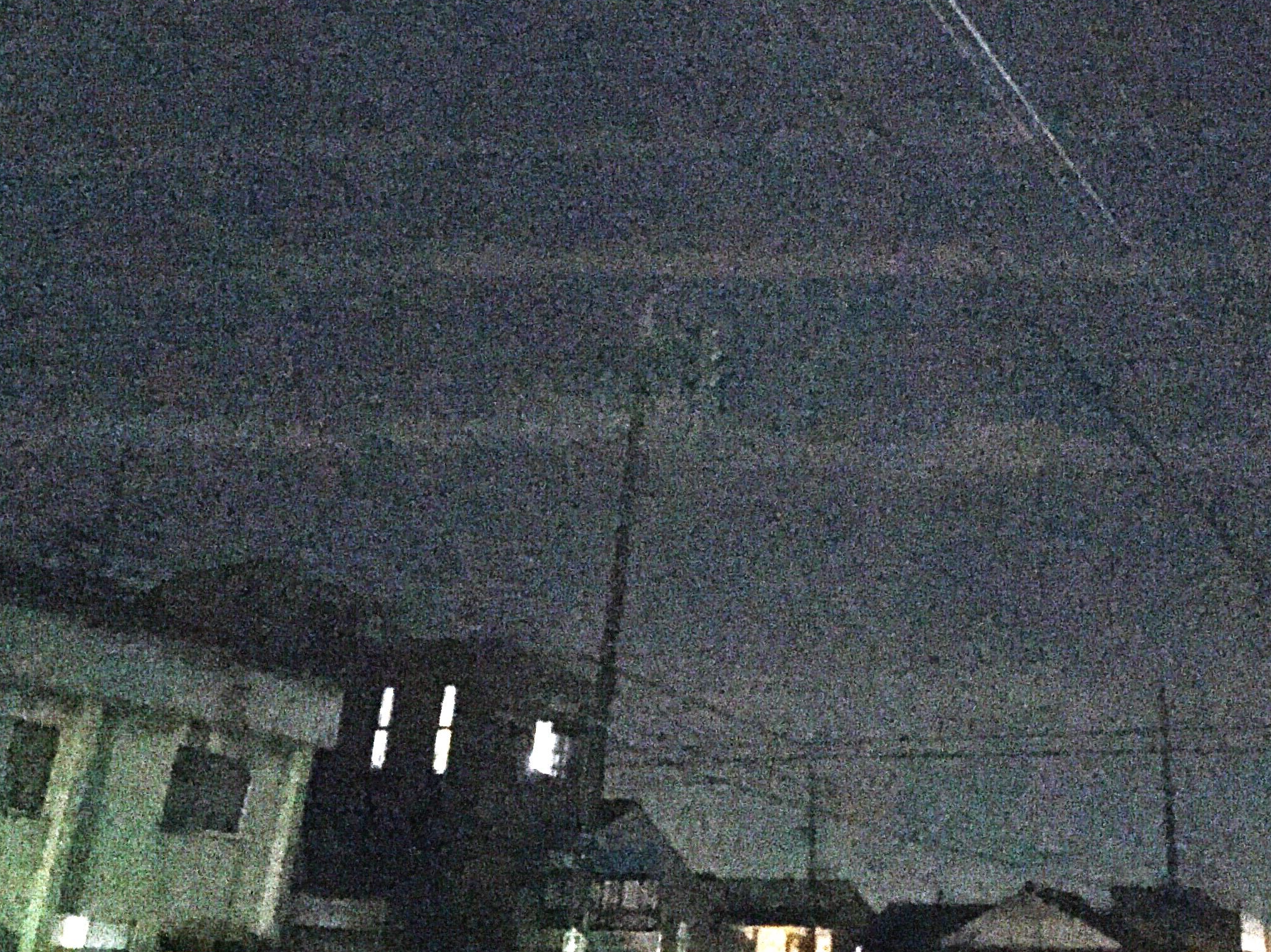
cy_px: 218
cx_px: 901
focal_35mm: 47
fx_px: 1725
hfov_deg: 39.7
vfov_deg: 30.3
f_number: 2.2
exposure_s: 1/16
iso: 2000
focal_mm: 4.15
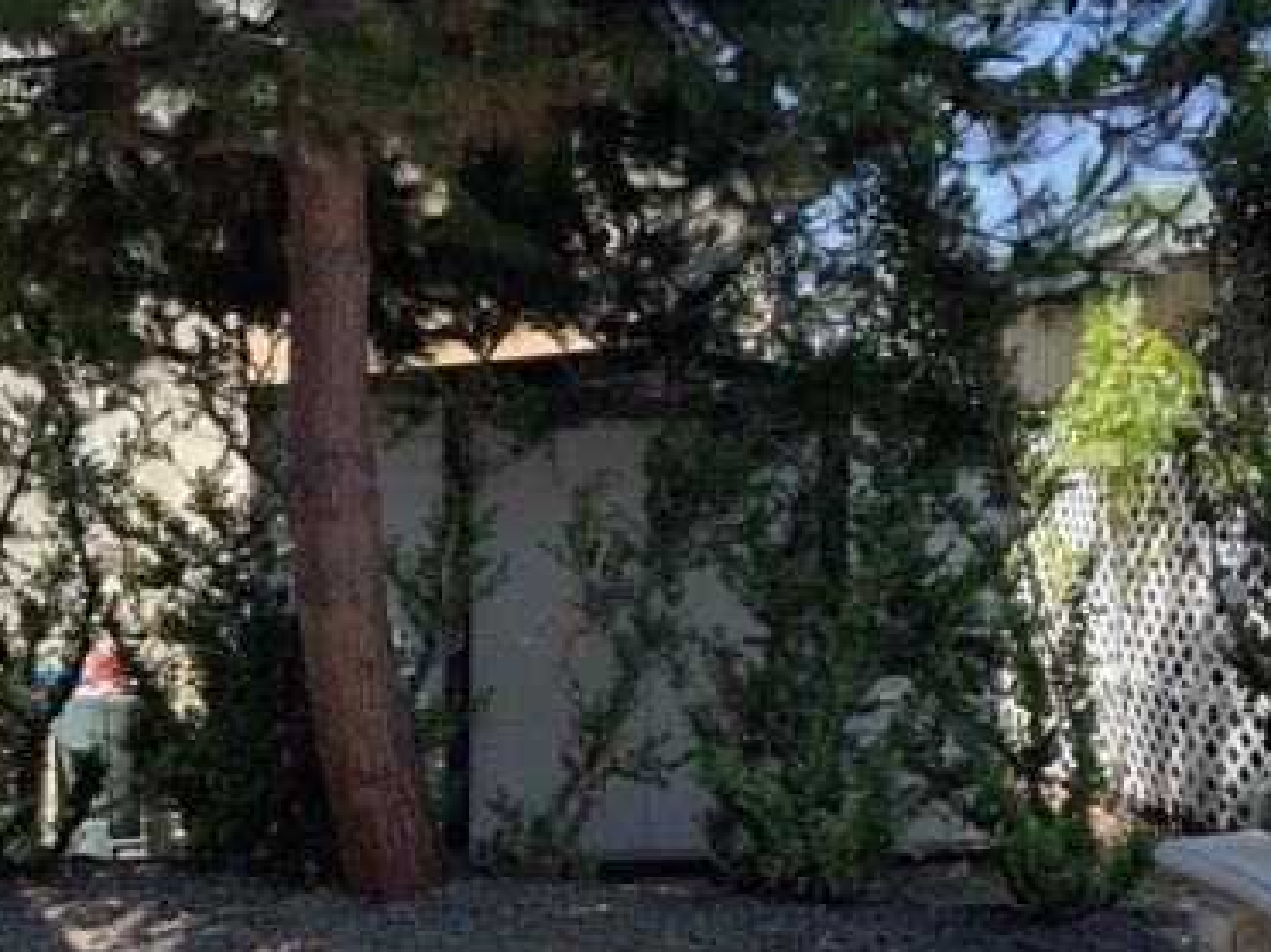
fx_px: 1835
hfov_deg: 38.0
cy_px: 657
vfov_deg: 28.8
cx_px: 798
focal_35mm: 50
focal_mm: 3
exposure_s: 1/461
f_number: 1.8
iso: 16
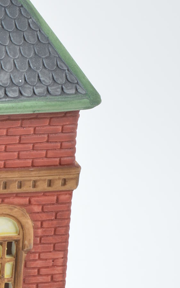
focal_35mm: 204
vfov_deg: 10.3
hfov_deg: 6.3
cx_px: -94
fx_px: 1601
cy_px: 144
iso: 100
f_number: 11
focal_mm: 40
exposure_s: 1/160
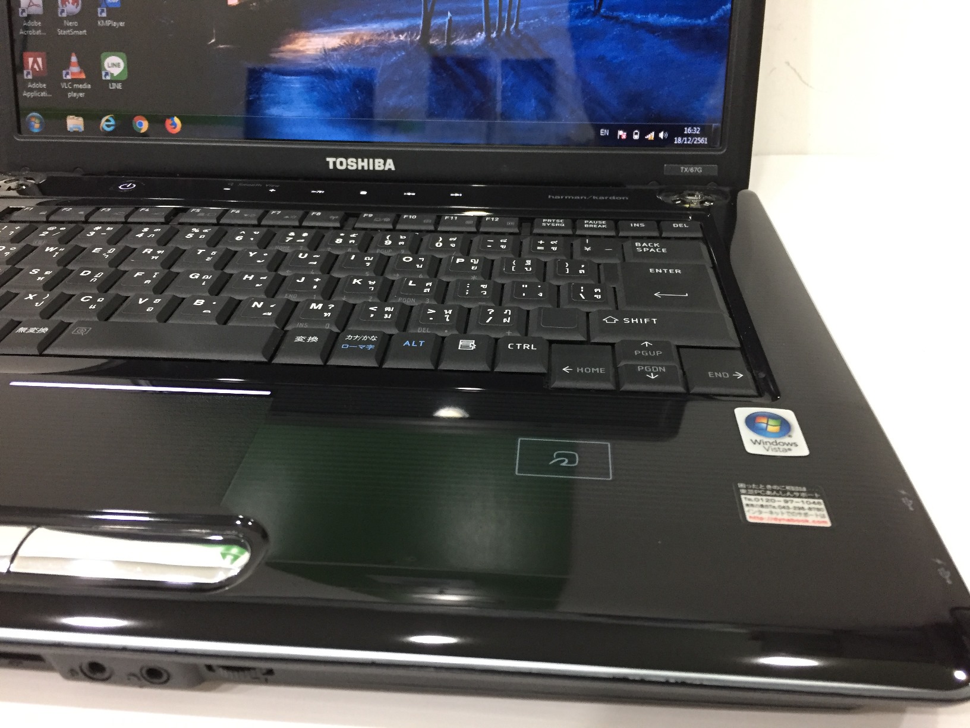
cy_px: 364
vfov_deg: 48.2
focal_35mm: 29
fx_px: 813
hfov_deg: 61.7
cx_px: 485
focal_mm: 4.15
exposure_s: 1/33
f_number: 2.2
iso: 250
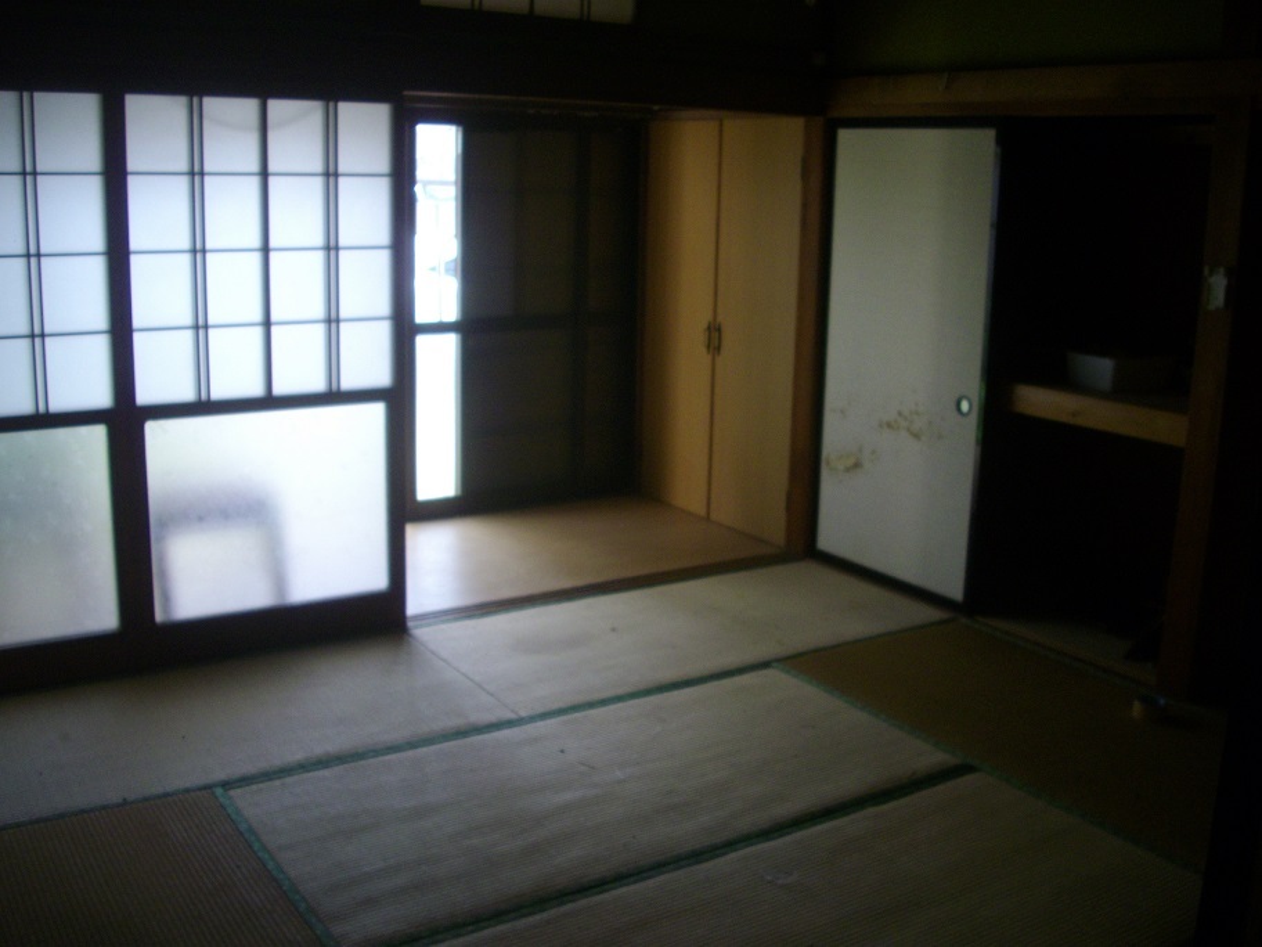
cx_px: 631
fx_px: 1349
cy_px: 474
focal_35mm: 37
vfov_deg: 38.7
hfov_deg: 50.1
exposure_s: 1/125
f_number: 2.8
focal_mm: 6.2
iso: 152
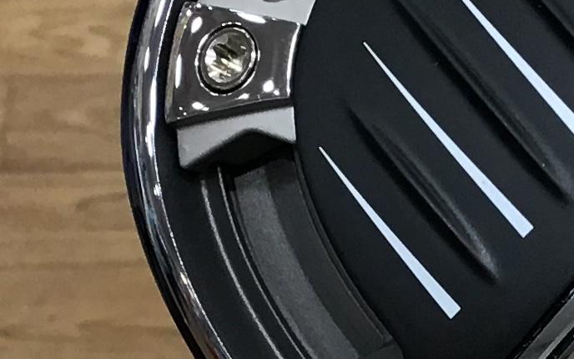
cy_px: 444
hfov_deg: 13.3
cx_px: 561
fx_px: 2440
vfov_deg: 8.3
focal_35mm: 156
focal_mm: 3.3
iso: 32
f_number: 2.4
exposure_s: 1/40
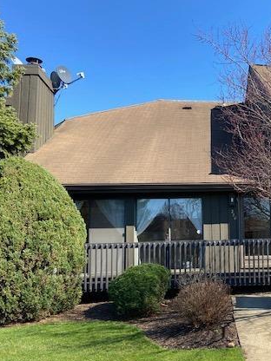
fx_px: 418
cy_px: 207
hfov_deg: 33.4
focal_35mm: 40
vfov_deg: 46.7
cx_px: 261
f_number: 1.8
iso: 32
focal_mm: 4.25
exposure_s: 1/957
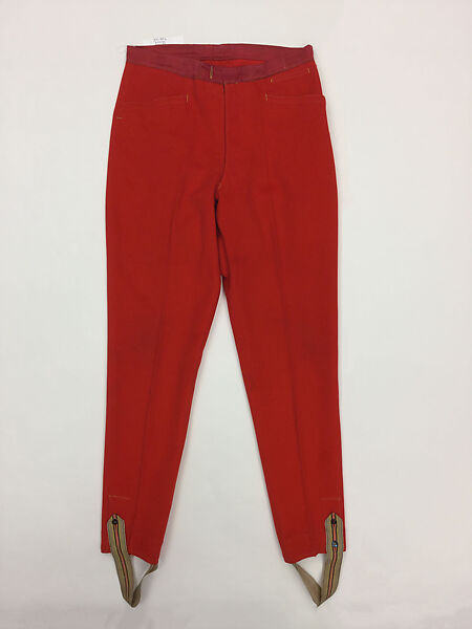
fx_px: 564
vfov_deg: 58.4
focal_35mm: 31
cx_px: 236
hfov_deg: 45.4
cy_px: 314
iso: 32
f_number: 2.4
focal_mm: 3.3
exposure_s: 1/60
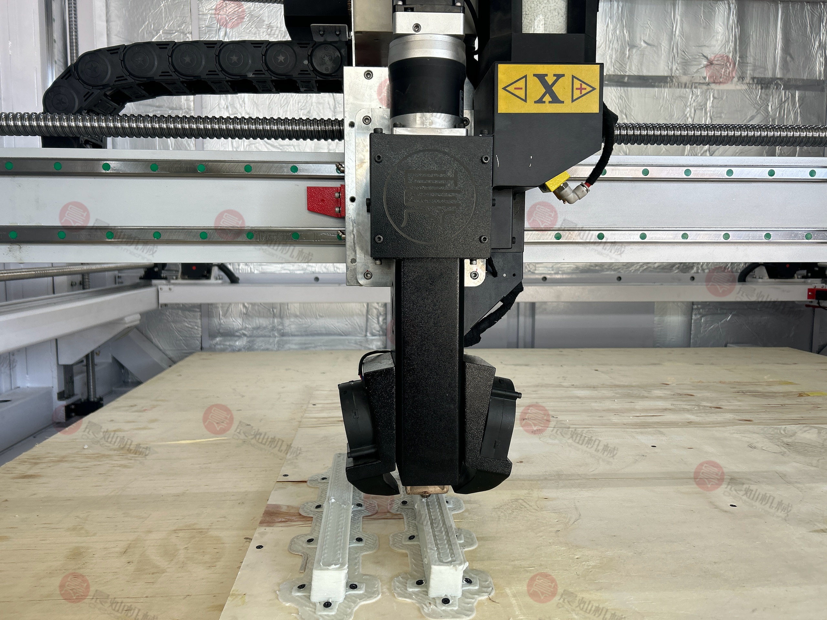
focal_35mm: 26
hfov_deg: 67.3
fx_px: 621
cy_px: 310
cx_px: 414
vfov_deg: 53.1
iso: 40
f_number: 1.5
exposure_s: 1/121
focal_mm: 5.7
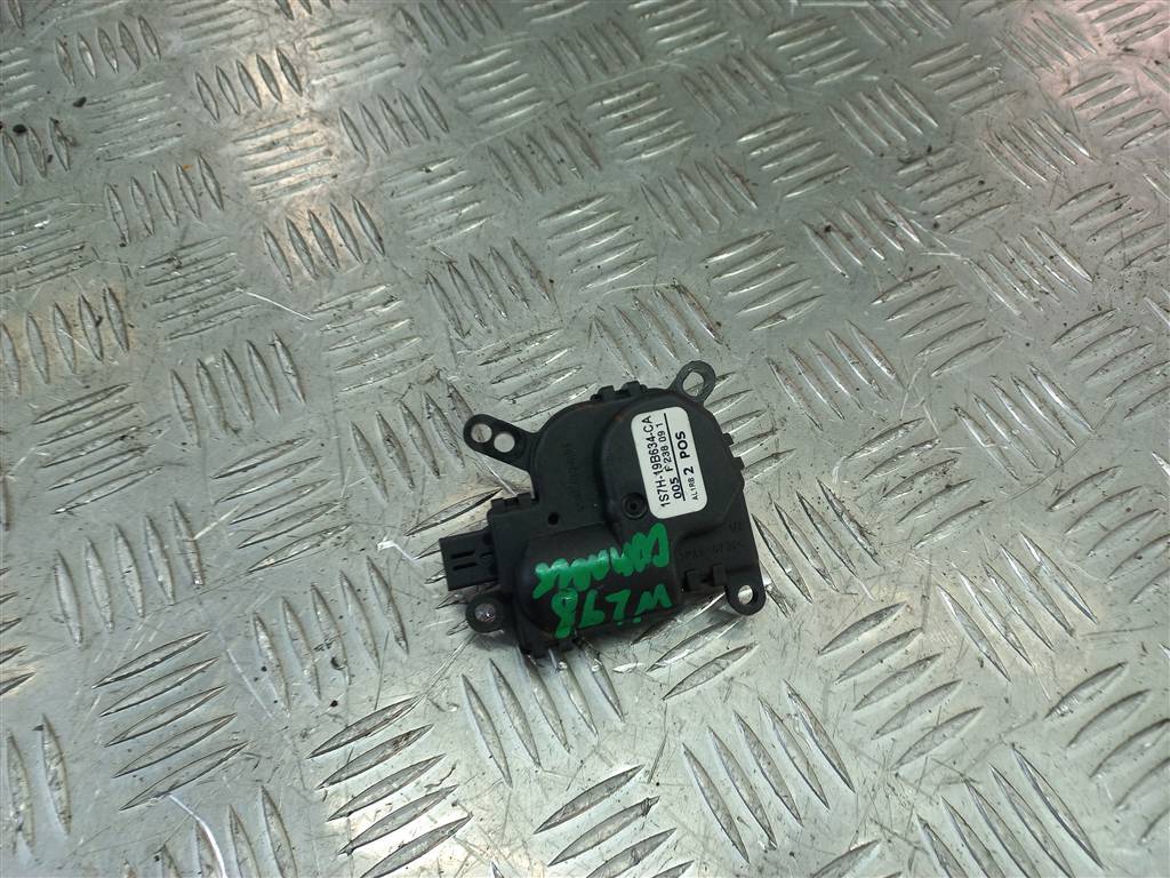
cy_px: 439
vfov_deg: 54.9
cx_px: 585
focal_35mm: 25
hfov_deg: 69.4
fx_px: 845
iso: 50
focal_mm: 4.6
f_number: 1.8
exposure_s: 1/50
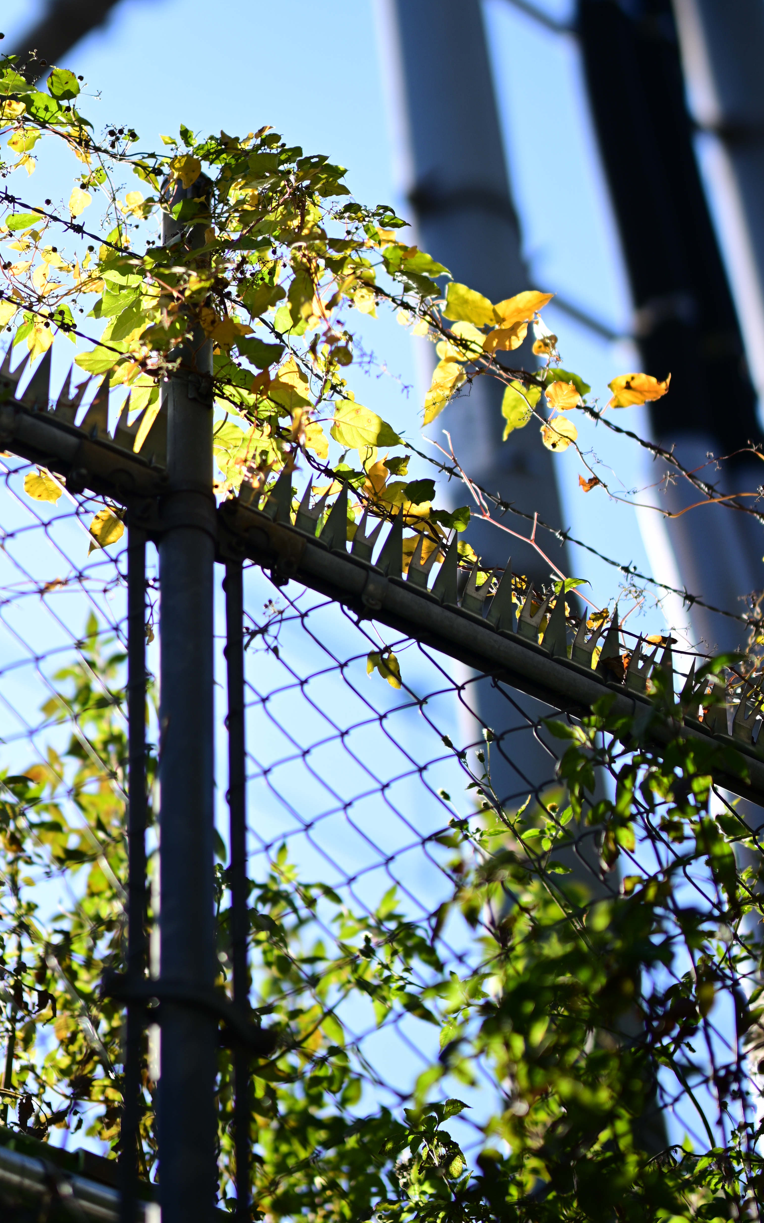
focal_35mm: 99
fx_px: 3298
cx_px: 363
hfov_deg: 13.2
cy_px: 391
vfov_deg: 20.9
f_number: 0.95
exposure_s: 1/8000
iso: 100
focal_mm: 58
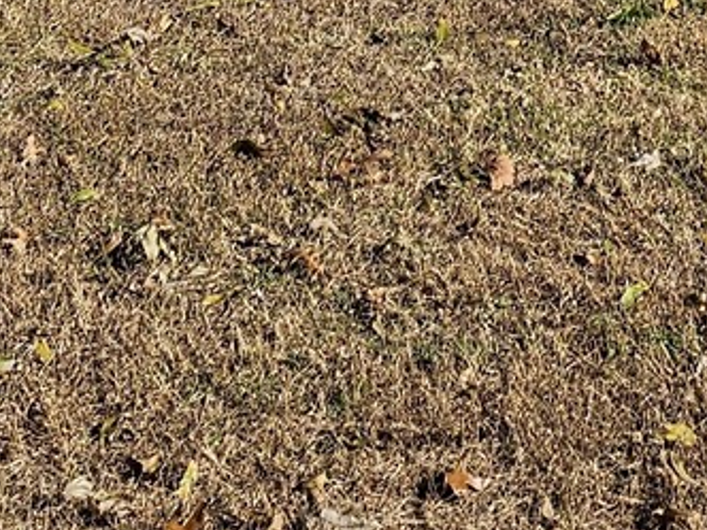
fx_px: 2716
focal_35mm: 133
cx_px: 630
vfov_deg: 9.7
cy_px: -798
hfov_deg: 14.7
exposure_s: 1/2000
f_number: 1.7
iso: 32
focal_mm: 6.3
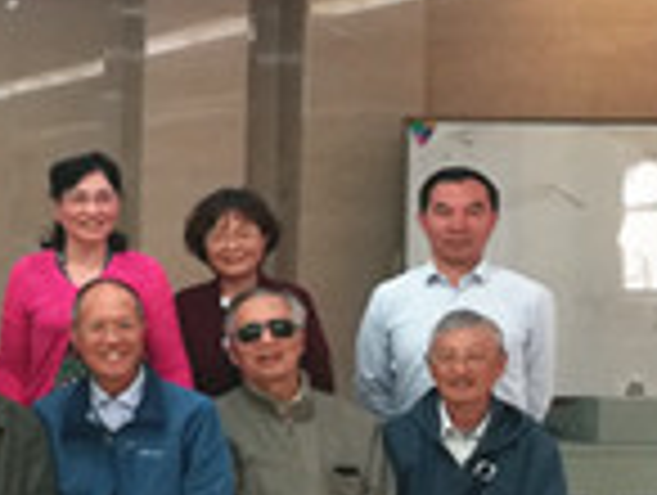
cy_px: 308
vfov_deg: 16.6
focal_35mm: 89
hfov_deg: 18.5
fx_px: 1692
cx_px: -418
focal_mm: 3.83
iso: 200
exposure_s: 1/33.3
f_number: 2.2
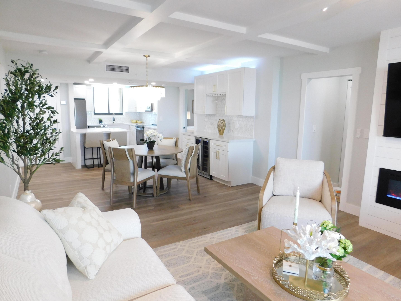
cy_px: 150
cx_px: 200
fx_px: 266
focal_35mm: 23
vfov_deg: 58.9
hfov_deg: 73.9
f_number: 3
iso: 200
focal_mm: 4
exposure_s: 1/30
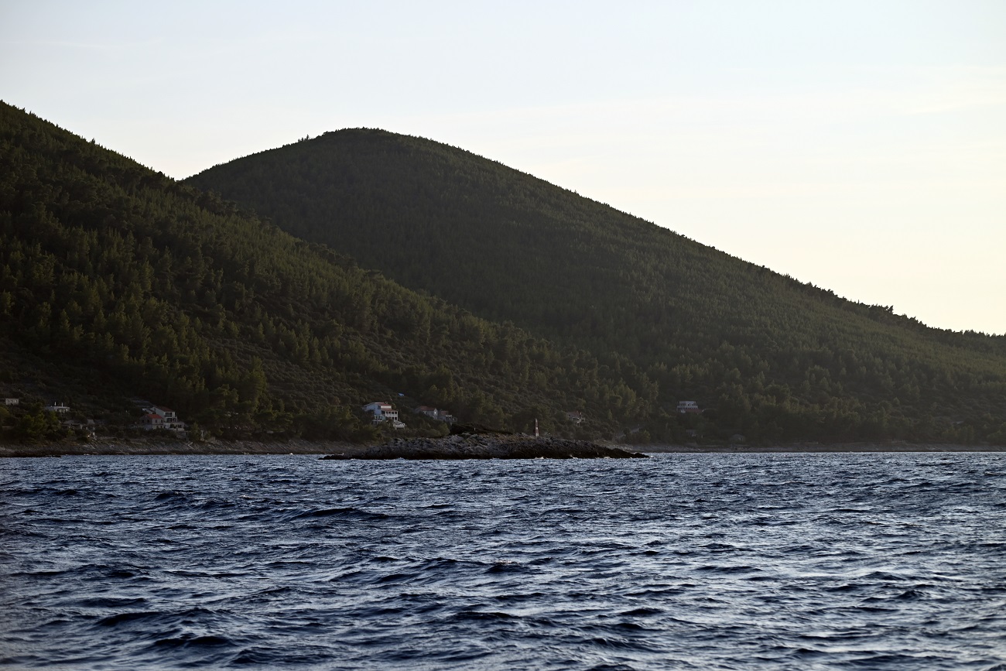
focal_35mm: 102
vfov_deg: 13.4
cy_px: 336
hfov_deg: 20.0
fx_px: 2850
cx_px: 503
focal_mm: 102
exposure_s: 1/500
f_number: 5.6
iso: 140
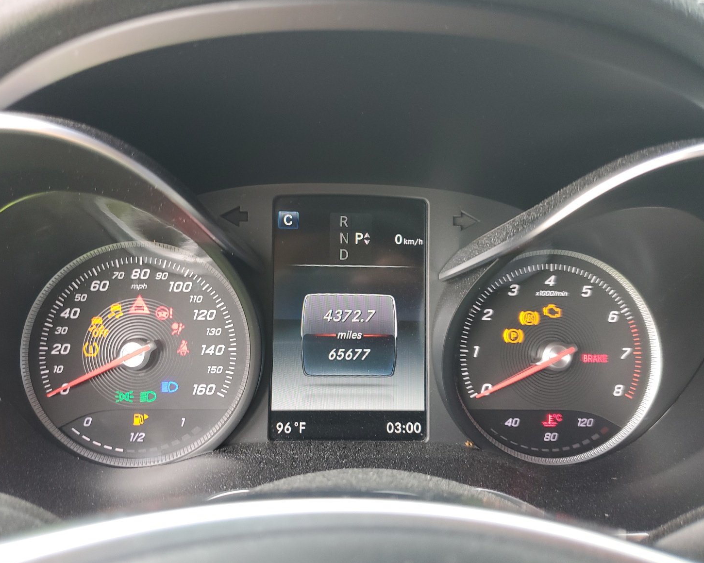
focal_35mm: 28
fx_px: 583
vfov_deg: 51.5
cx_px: 352
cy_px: 285
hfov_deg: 62.2
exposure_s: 1/60.2
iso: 61
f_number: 1.5
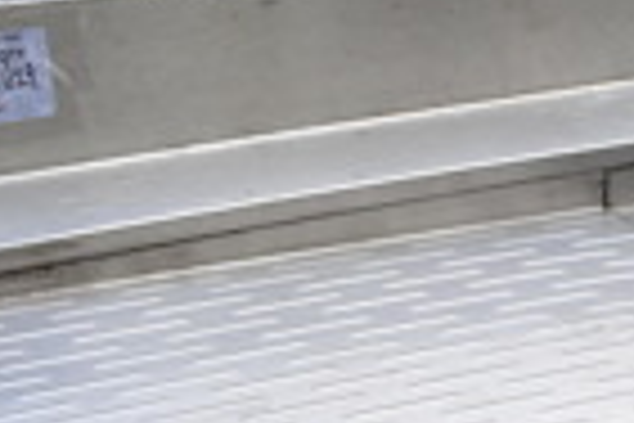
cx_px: 962
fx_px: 2060
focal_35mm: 117
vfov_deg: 11.4
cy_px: 567
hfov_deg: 16.0
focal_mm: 18
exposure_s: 1/250
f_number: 5.6
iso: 200
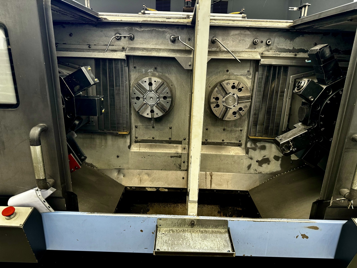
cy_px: 134
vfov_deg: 56.8
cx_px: 178
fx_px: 248
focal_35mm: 24
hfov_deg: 71.6
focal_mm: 6.76
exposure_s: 1/50
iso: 320
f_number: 1.78
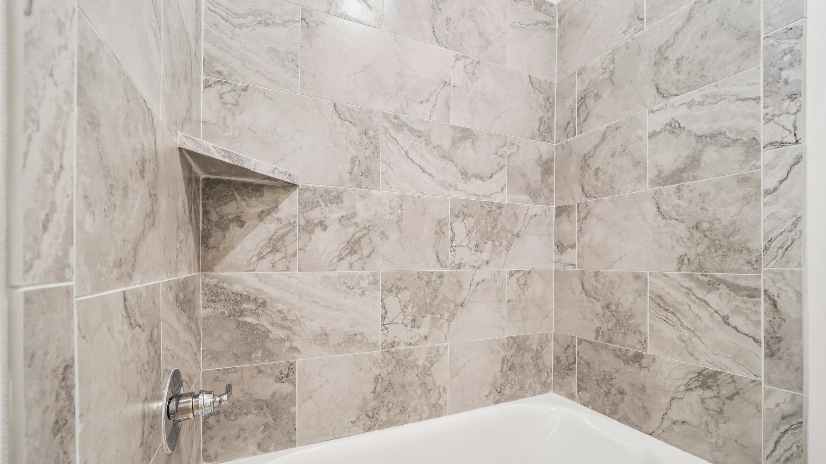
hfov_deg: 106.8
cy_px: 258
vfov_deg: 74.0
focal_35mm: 14
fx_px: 307
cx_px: 403
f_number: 8
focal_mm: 13
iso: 400
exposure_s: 1/5
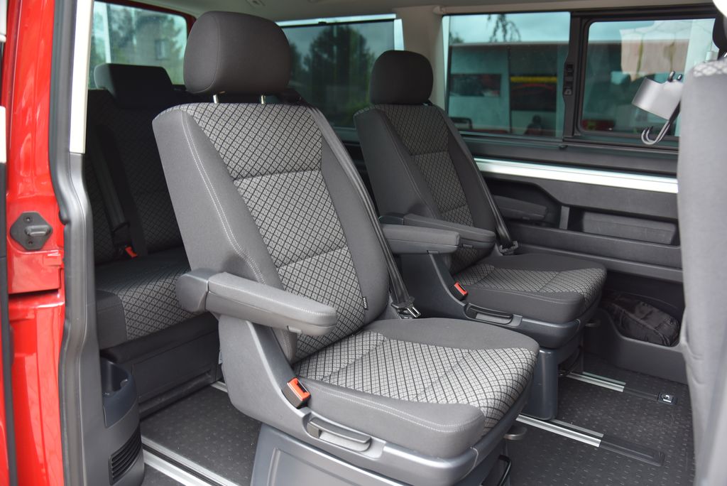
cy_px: 243
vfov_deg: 43.7
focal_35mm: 30
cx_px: 364
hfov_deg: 61.9
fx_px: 606
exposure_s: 1/25
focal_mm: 30
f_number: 4
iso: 500
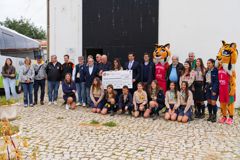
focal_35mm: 35
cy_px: 80
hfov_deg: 54.4
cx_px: 120
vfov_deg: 37.8
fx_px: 233
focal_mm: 35
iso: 125
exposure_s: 1/250
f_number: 8
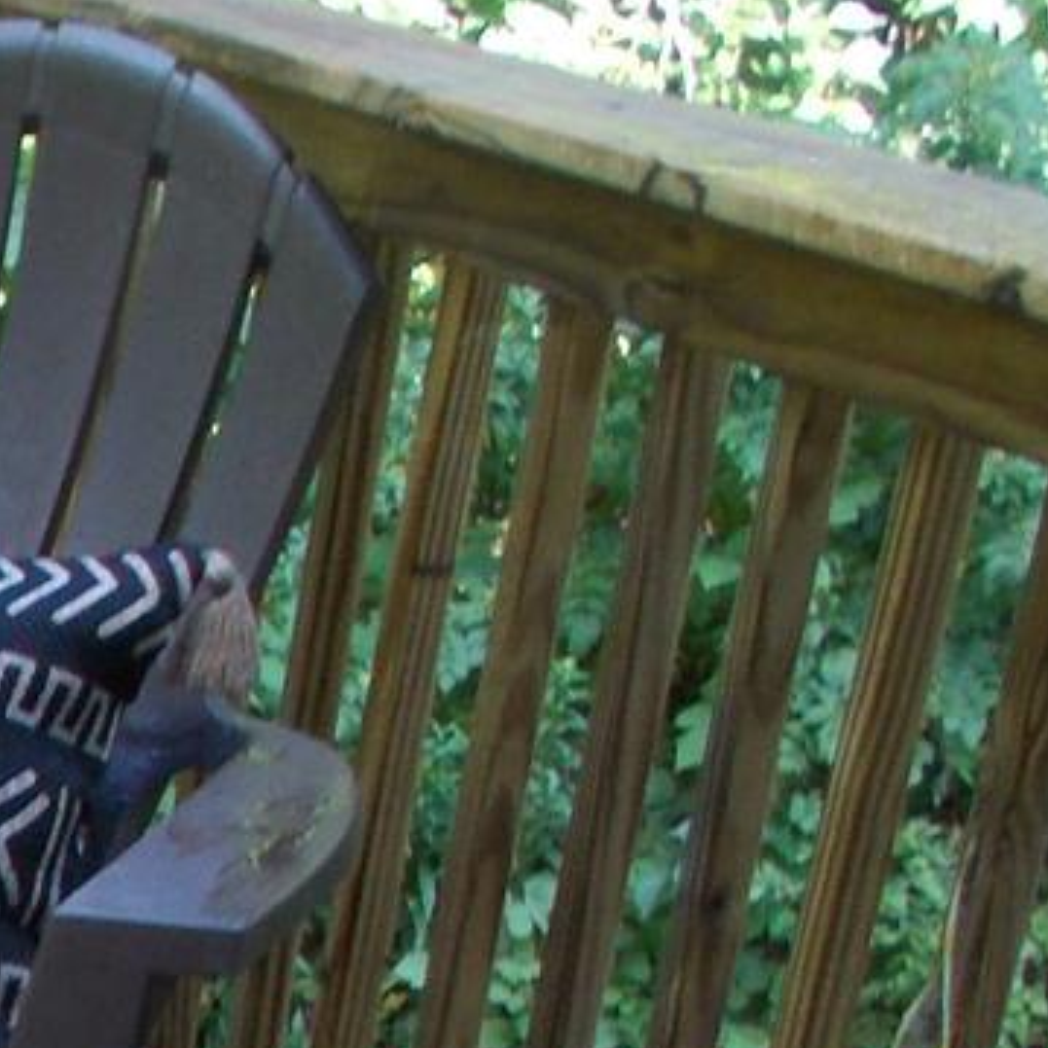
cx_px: -1273
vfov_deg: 12.6
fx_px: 4487
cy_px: 1606
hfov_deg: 11.5
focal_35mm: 131
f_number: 3.2
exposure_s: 1/40
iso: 80
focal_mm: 4.6
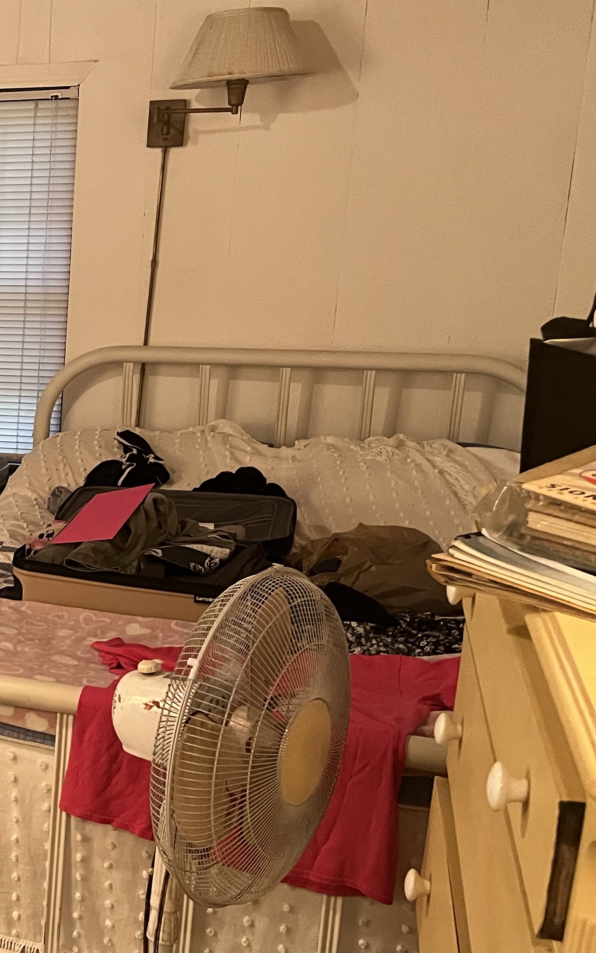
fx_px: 1325
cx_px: -270
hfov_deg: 21.6
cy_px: 549
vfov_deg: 39.5
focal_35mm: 51
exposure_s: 1/40
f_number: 1.6
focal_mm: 5.1
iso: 500
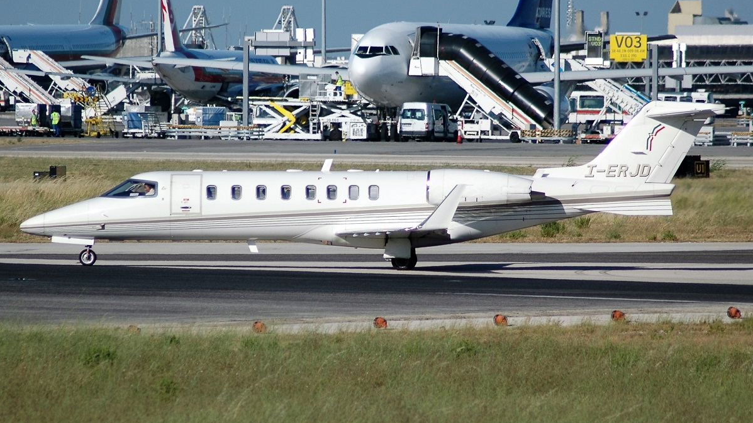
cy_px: 204
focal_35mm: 472
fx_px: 9423
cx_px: 376
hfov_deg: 4.6
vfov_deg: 2.6
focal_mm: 300
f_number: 6
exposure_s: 1/1250
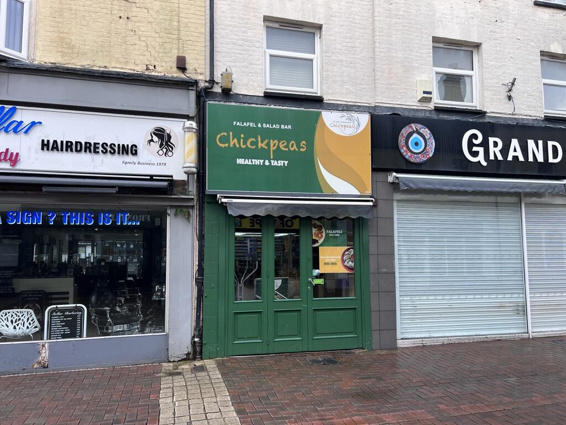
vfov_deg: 53.1
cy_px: 212
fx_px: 425
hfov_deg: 67.3
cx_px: 283
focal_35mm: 26
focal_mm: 5.7
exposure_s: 1/282
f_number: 1.5
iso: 40
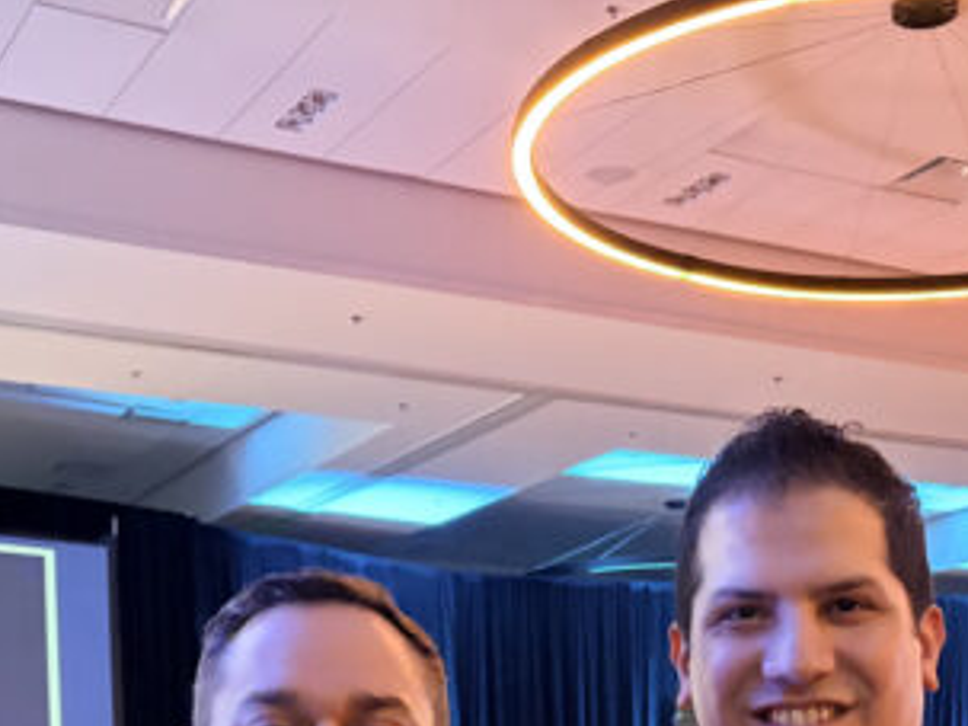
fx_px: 1845
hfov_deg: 29.2
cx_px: 655
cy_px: 915
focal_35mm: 66
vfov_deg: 20.5
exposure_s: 1/30
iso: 1000
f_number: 1.6
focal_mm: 5.96
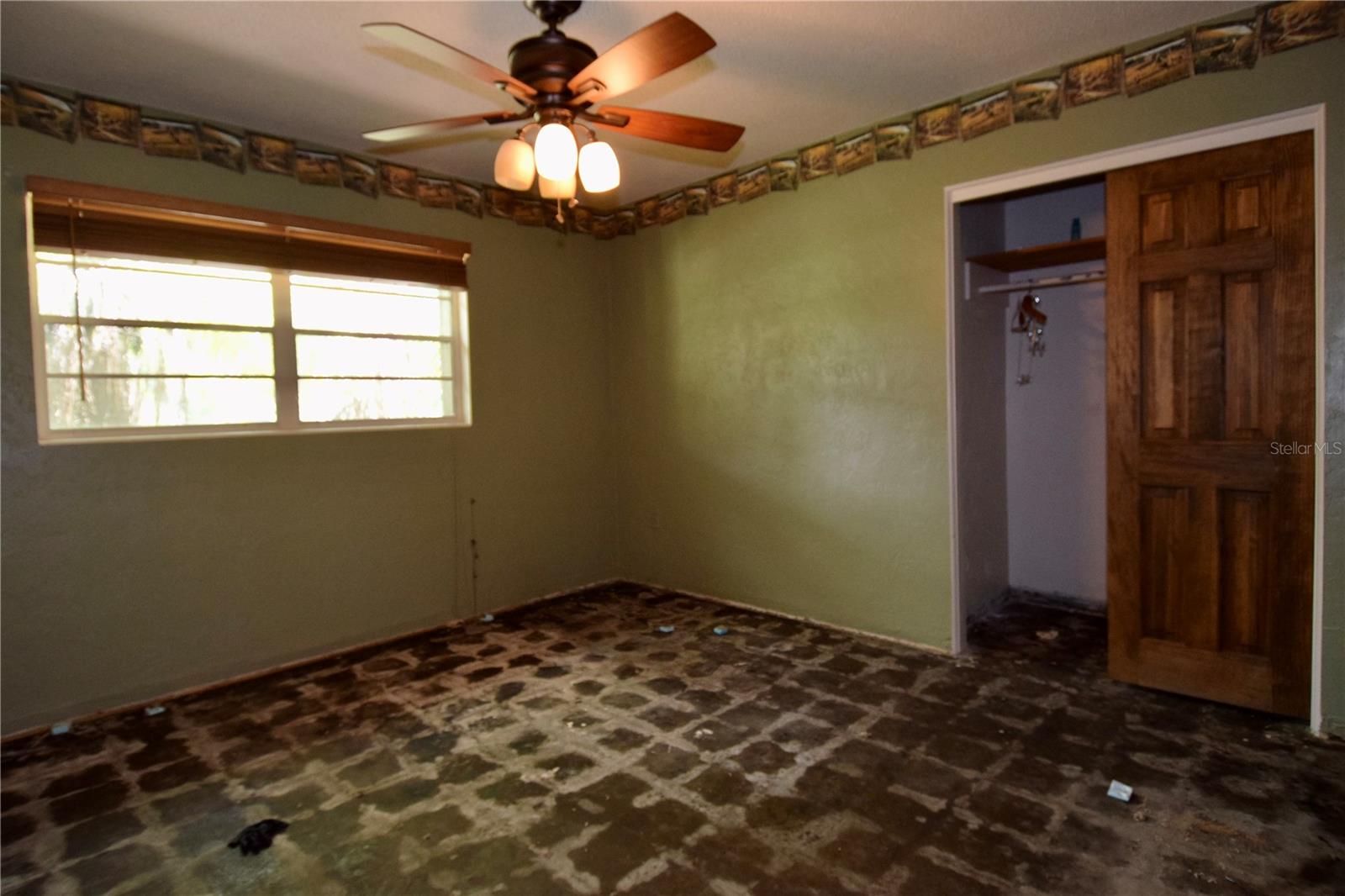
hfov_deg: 90.0
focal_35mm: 18
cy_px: 448
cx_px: 672
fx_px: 672
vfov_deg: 67.4
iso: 1400
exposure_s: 1/60
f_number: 4
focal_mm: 12
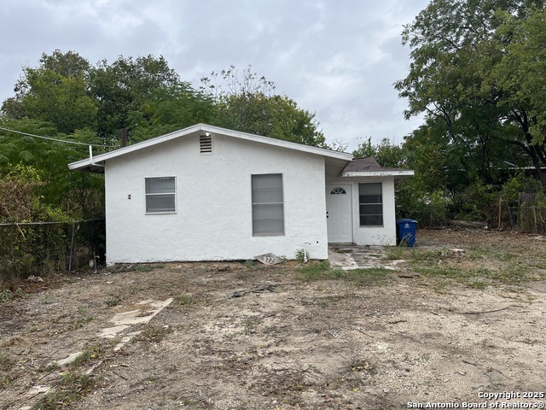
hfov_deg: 67.3
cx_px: 273
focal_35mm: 26
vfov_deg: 53.1
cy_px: 205
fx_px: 410
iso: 50
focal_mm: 5.1
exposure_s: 1/2137
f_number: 1.6
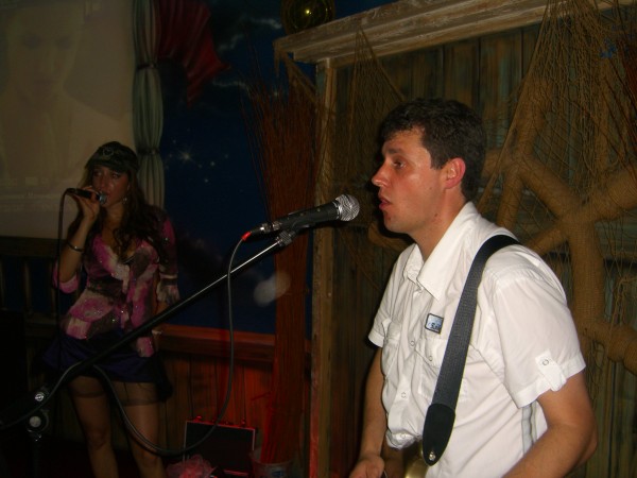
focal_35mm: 38
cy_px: 239
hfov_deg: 49.0
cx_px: 318
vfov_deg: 37.7
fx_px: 699
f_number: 2.8
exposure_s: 1/60
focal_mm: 7.9
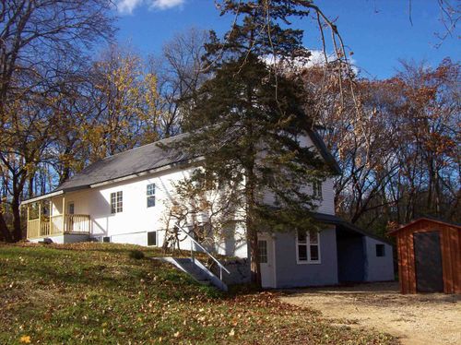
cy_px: 172
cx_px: 230
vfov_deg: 39.6
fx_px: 479
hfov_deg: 51.4
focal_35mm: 36
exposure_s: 1/483
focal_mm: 6
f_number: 4.8
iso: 80
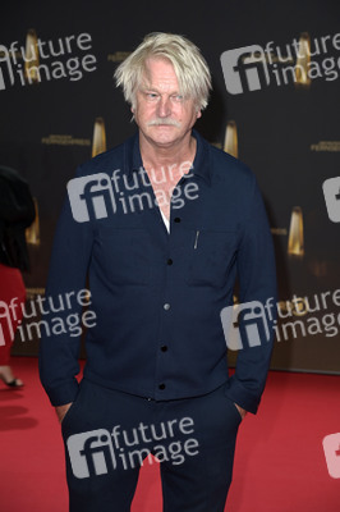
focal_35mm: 78
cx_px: 170
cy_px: 256
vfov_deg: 26.0
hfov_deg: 17.5
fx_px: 1107
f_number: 5
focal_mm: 78
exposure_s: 1/250
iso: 1250
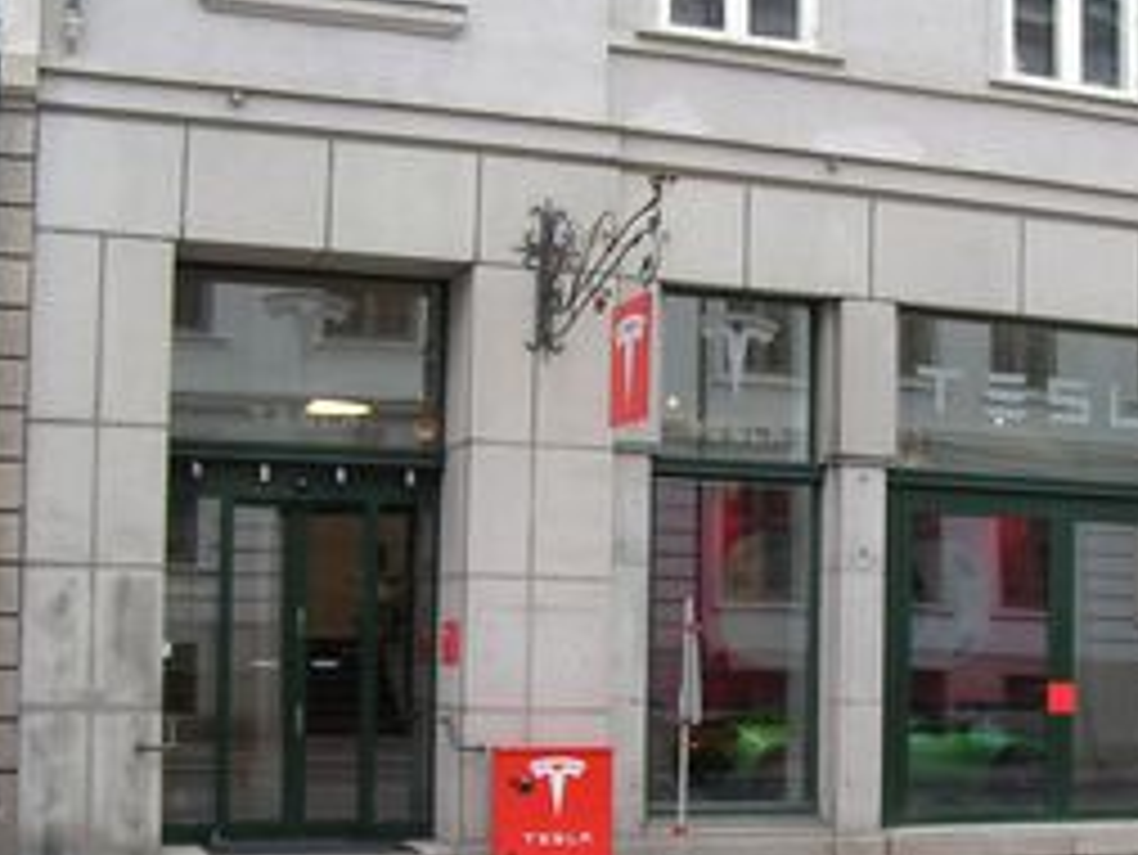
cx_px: 774
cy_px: 634
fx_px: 1973
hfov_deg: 31.9
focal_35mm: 60
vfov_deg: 24.2
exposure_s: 1/60
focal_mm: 5.8
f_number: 4.5
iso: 50
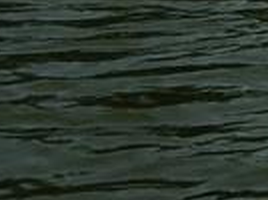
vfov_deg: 9.3
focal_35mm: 141
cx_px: 668
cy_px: -284
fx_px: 1090
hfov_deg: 11.4
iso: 100
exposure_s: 1/4608
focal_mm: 3.82
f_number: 1.8
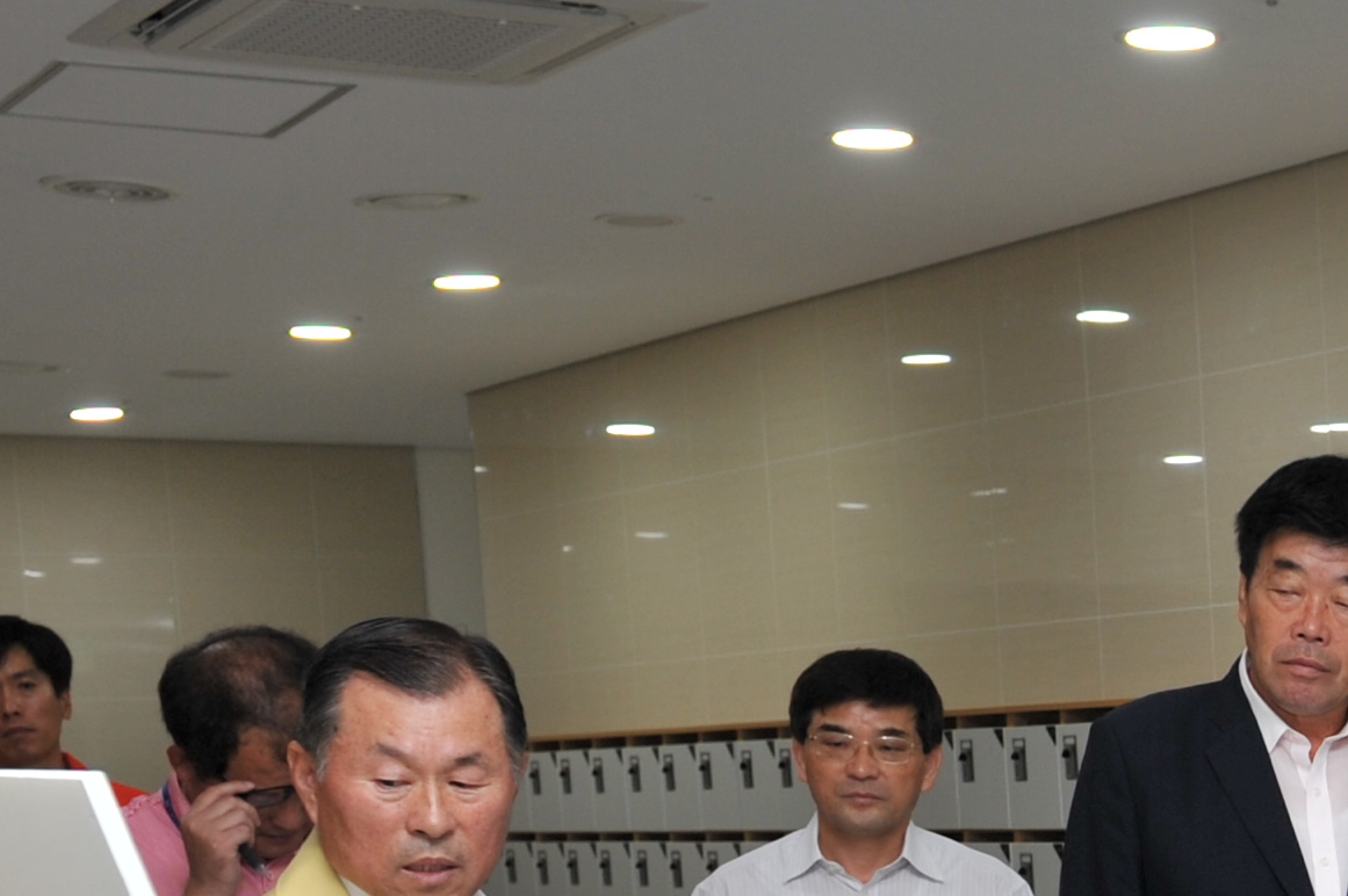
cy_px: 1316
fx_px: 3292
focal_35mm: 88
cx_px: 1802
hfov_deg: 20.8
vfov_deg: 14.5
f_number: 5
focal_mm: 24
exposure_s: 1/60
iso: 250
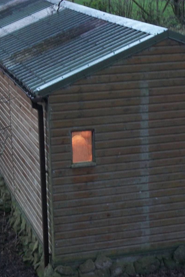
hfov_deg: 12.7
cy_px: 138
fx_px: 825
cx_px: 150
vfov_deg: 19.1
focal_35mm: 107
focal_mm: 13.7
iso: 220
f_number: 4.6
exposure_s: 1/8
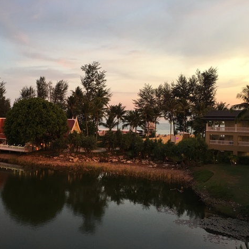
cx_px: 83
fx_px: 285
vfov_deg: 47.2
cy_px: 126
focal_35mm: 35
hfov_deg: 46.5
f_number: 2.2
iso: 50
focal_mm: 4.15
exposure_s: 1/33
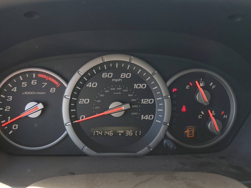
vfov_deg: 42.9
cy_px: 102
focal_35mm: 33
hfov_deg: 54.9
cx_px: 99
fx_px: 239
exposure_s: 1/200
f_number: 1.5
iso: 50
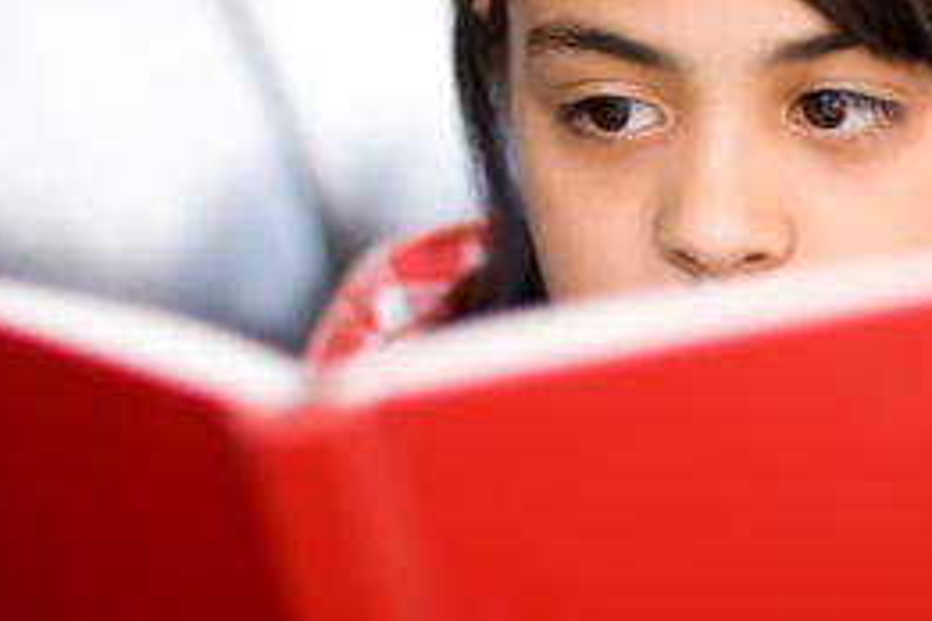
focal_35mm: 122
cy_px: 130
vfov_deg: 11.2
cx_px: 621
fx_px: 3158
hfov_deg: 16.7
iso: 100
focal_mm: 50
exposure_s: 1/100
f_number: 1.8
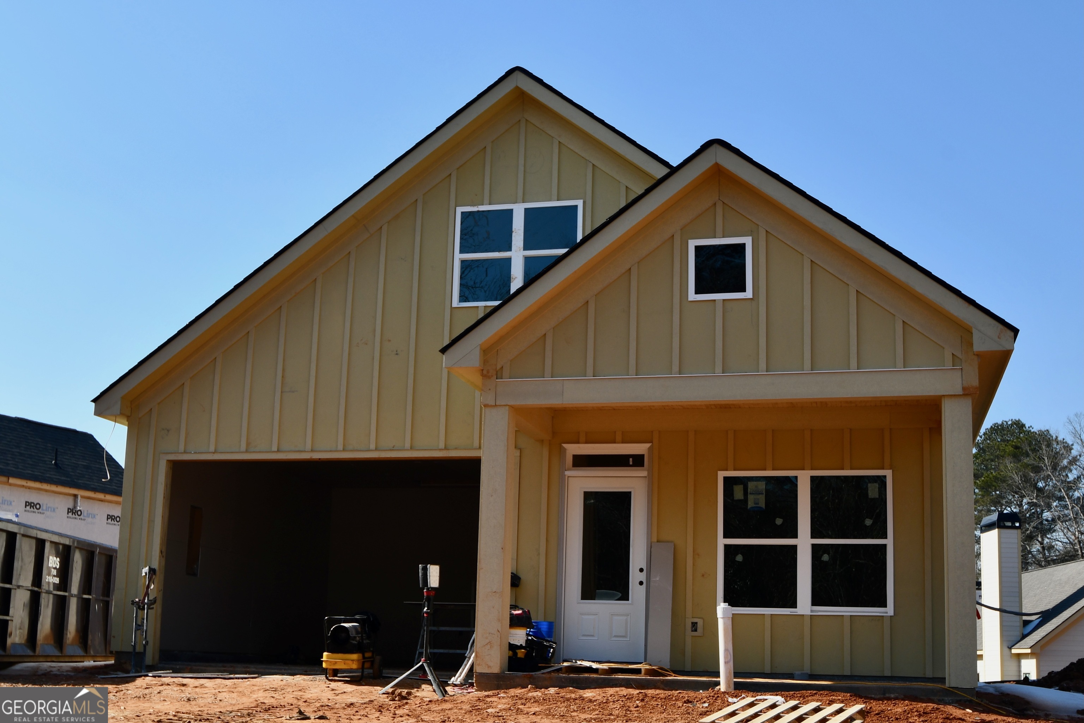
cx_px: 542
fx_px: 1084
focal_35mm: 36
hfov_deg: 53.1
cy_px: 362
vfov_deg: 36.9
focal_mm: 24
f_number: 8
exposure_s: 1/250
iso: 100
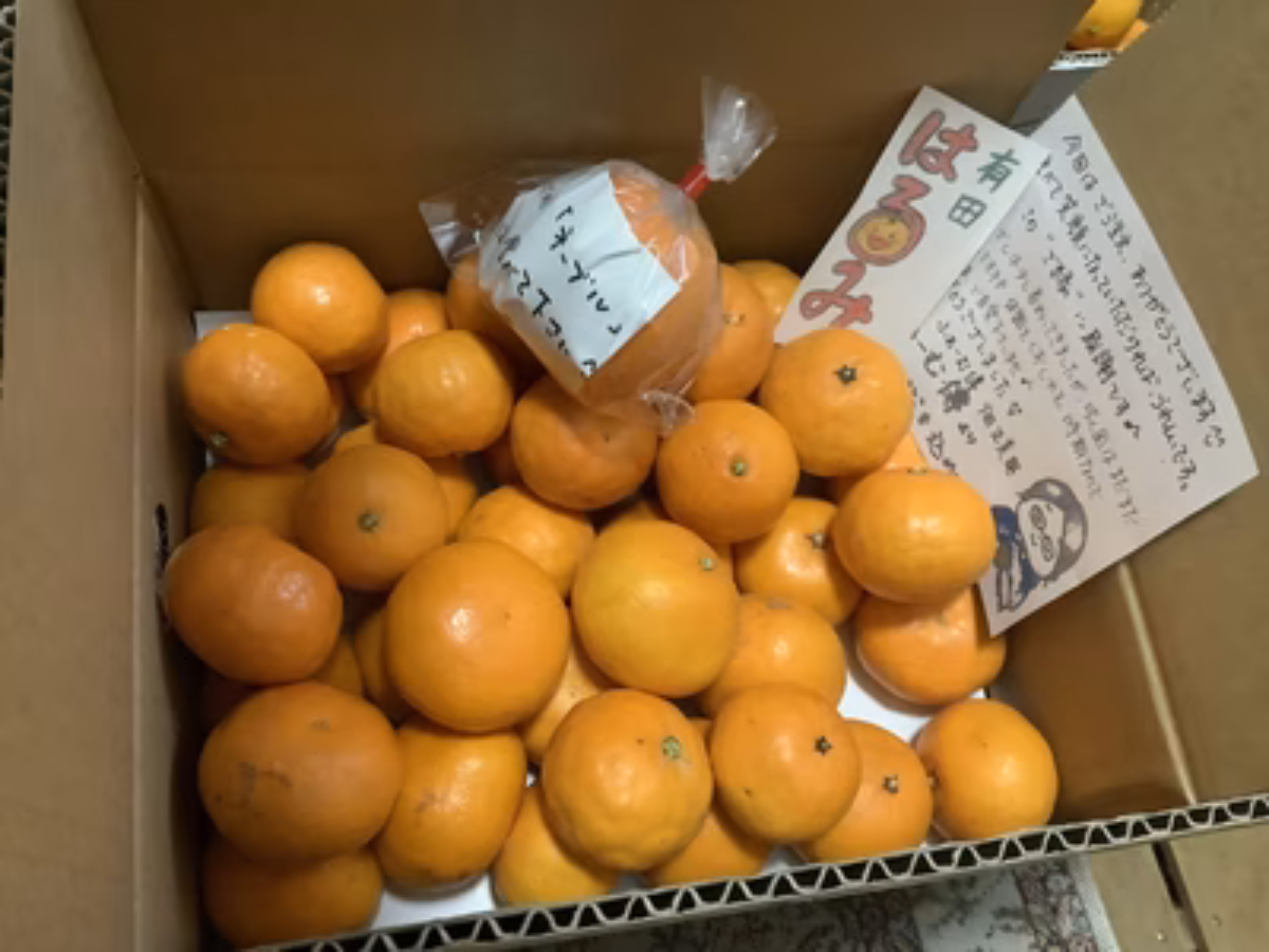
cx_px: 634
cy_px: 476
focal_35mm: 31
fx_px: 1136
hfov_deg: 58.4
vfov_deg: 45.4
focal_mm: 3.3
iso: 500
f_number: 2.4
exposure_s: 1/25
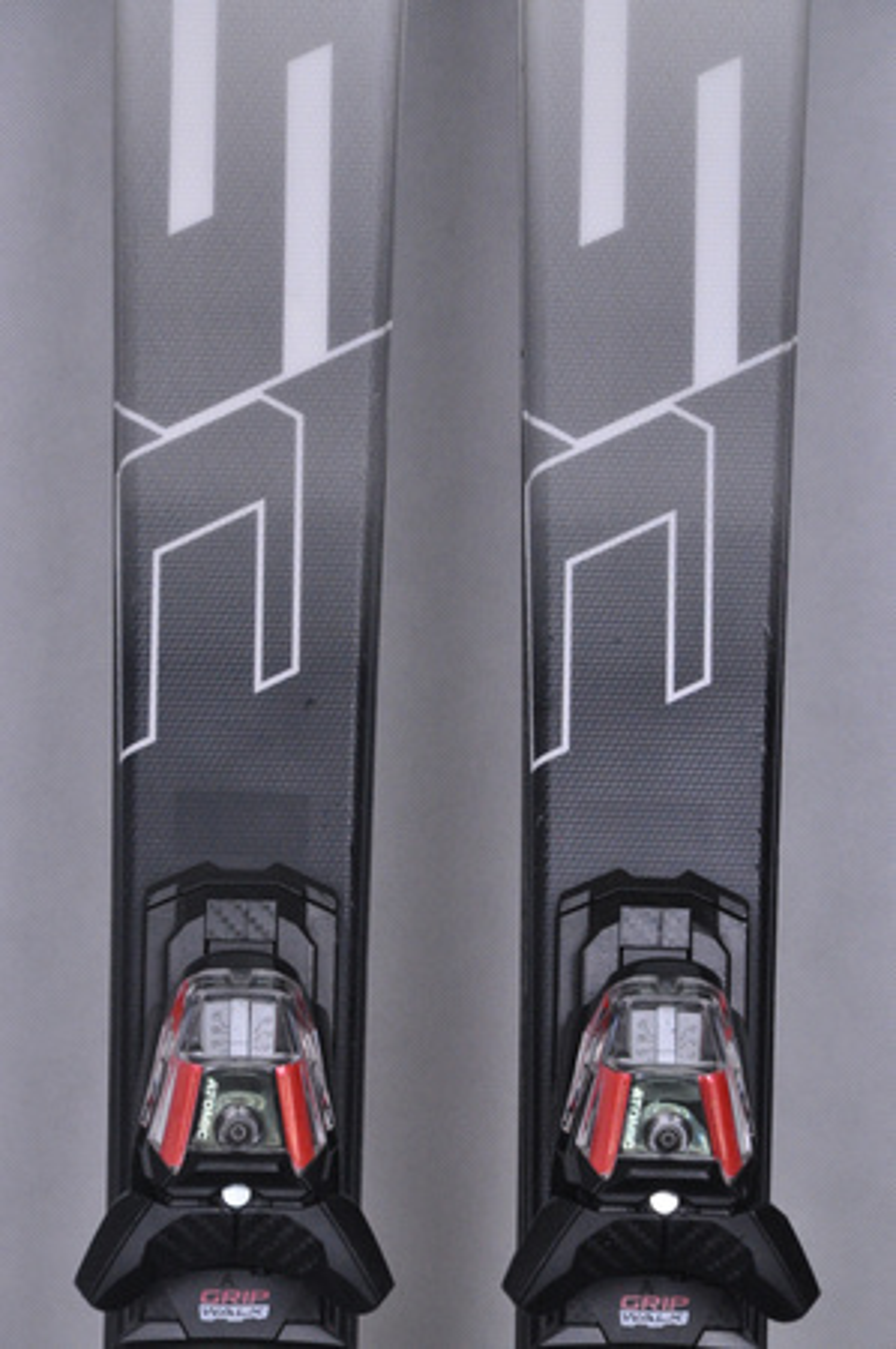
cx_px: 448
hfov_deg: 8.7
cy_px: 674
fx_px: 5893
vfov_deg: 13.1
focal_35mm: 158
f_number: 9.5
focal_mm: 105
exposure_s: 1/125
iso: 3200
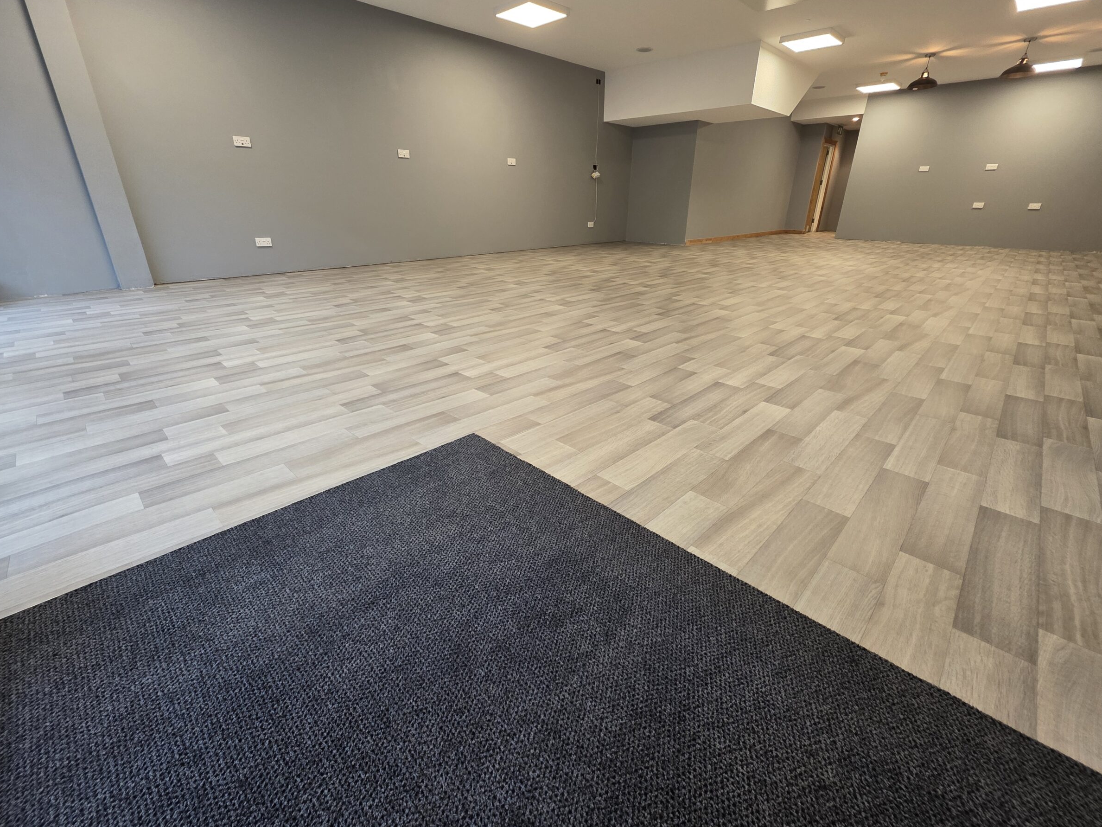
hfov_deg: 102.1
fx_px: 446
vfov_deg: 85.7
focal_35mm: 14
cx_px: 545
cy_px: 403
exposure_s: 1/100
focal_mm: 2.2
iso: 250
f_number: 1.9
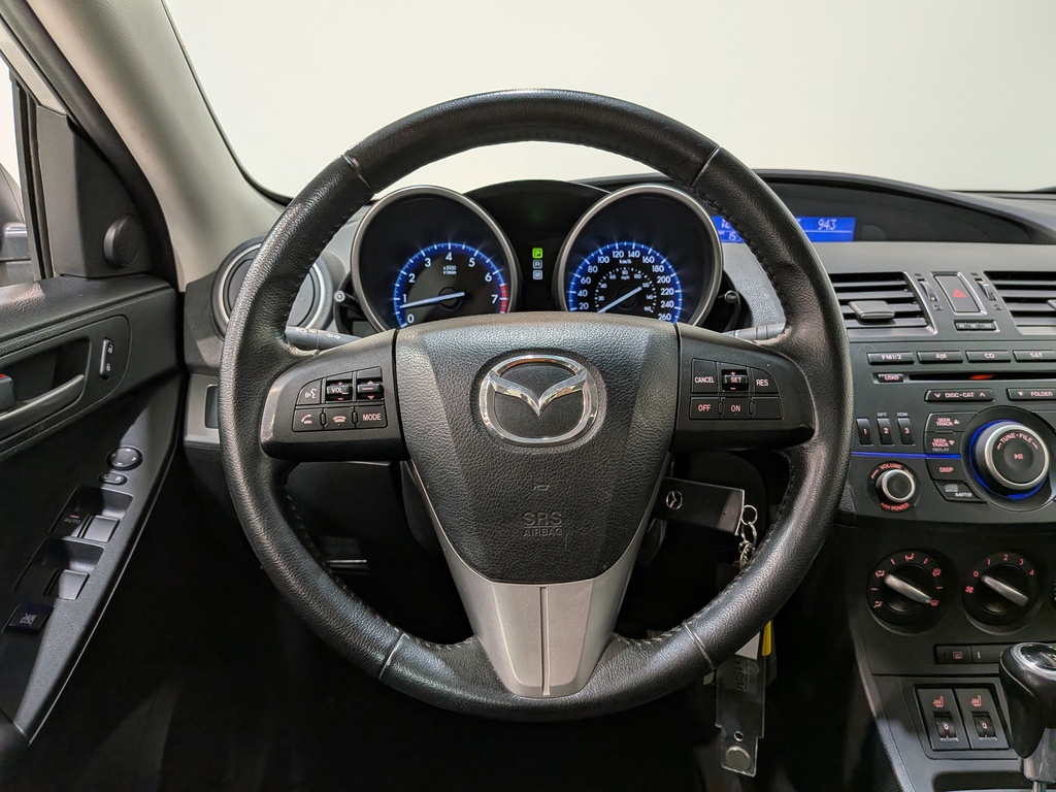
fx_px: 732
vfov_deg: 56.8
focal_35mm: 24
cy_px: 396
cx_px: 528
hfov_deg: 71.6
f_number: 1.7
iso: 159
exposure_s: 1/100
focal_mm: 4.53
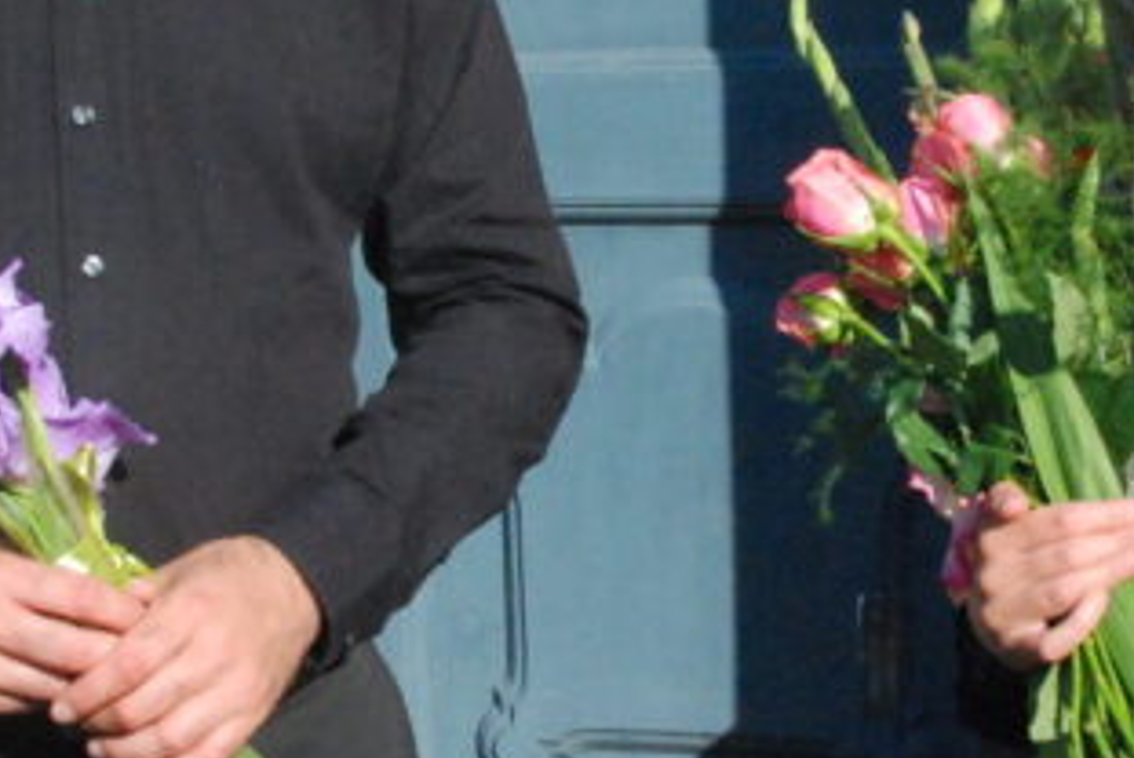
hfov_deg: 22.8
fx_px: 2806
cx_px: 689
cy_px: 275
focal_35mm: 89
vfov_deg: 15.4
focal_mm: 18
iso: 1600
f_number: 14
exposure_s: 1/800
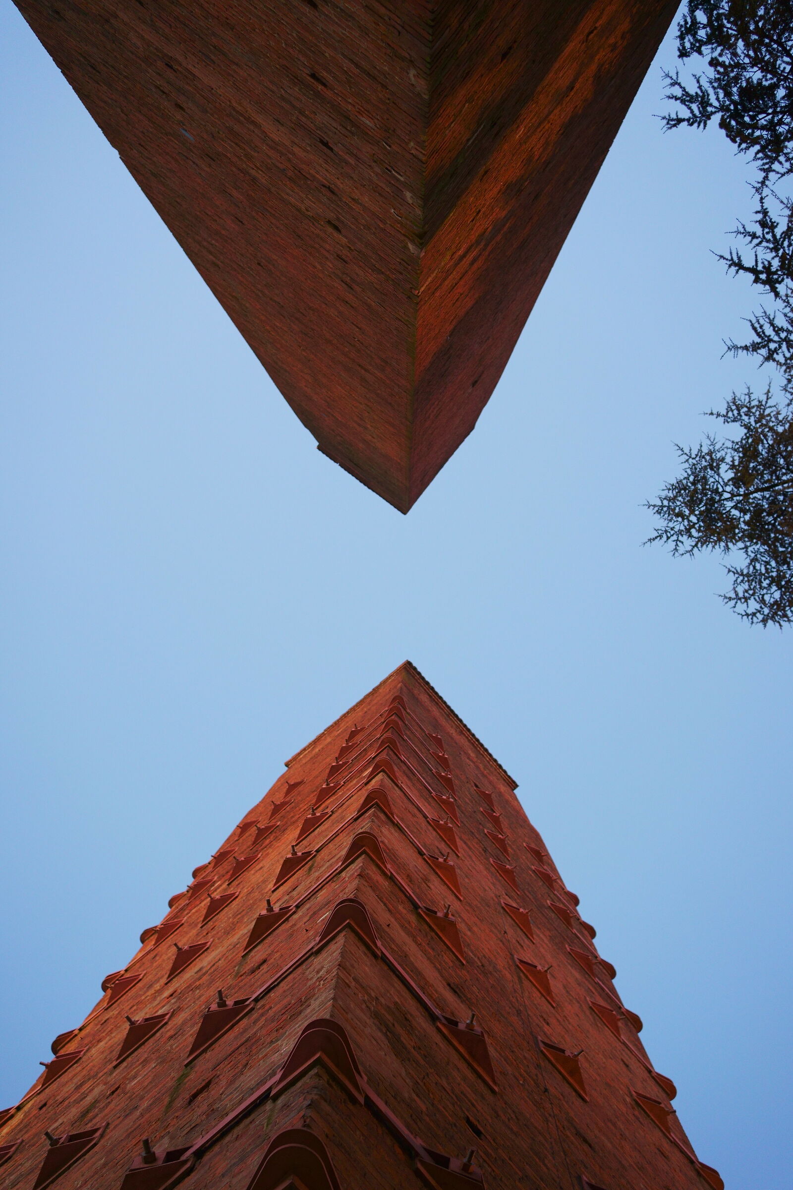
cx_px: 396
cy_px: 595
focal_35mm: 35
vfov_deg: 54.4
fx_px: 1156
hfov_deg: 37.9
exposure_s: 1/13
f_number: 3.2
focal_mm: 35
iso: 640
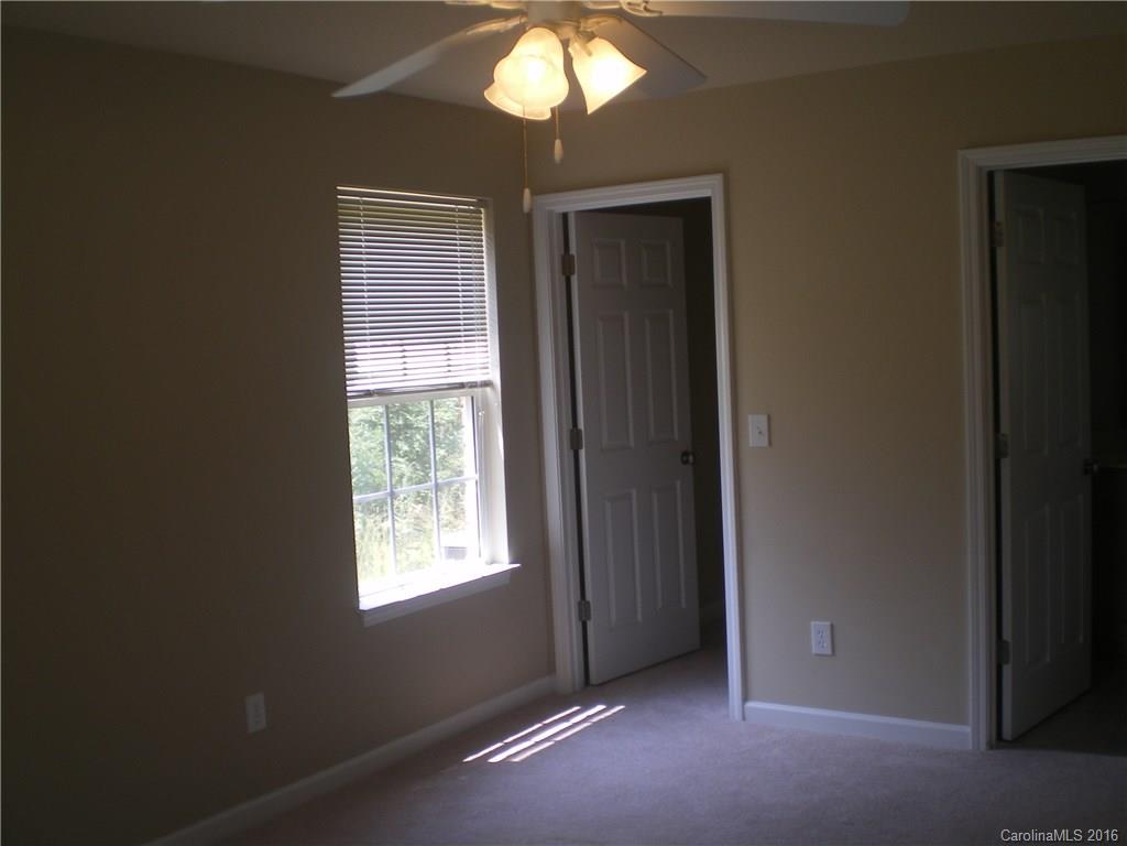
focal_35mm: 38
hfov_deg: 49.0
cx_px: 564
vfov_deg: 37.7
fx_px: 1237
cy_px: 423
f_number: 3.1
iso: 64
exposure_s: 1/50
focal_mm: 6.3
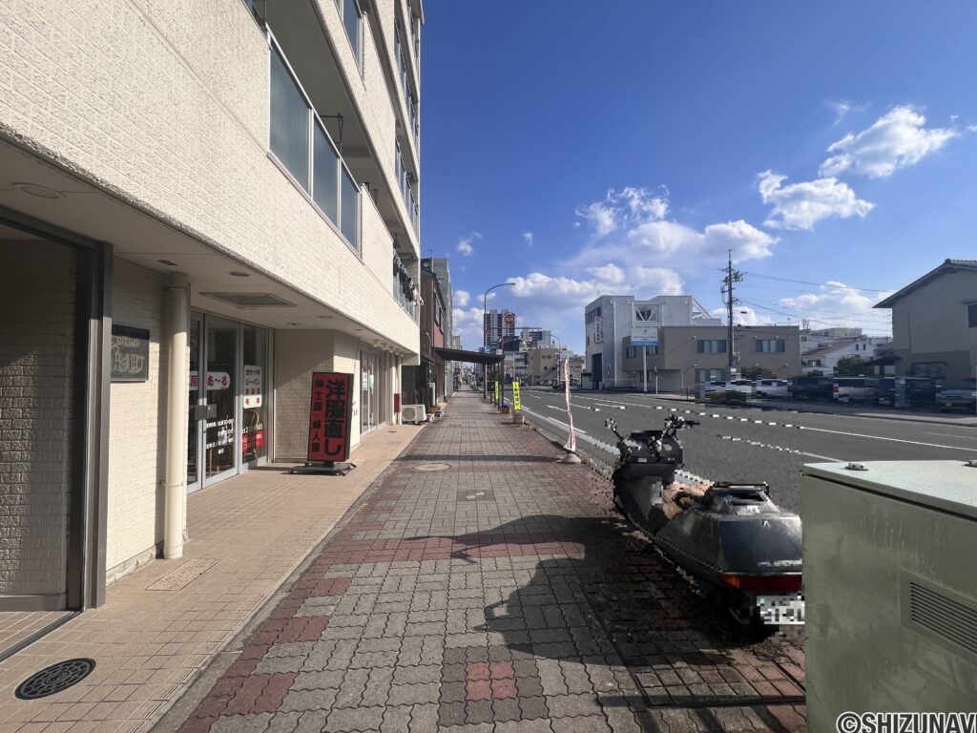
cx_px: 488
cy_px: 366
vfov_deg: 89.9
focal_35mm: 13
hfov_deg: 106.2
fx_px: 367
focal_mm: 1.57
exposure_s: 1/2179
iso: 32
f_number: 1.8
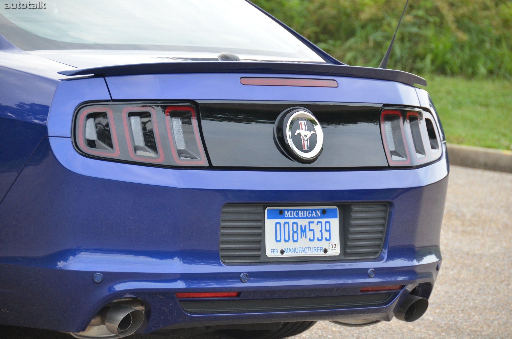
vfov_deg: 7.0
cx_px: 256
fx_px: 2768
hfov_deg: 10.6
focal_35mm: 195
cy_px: 170
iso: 1000
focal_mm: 130
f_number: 5.6
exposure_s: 1/500
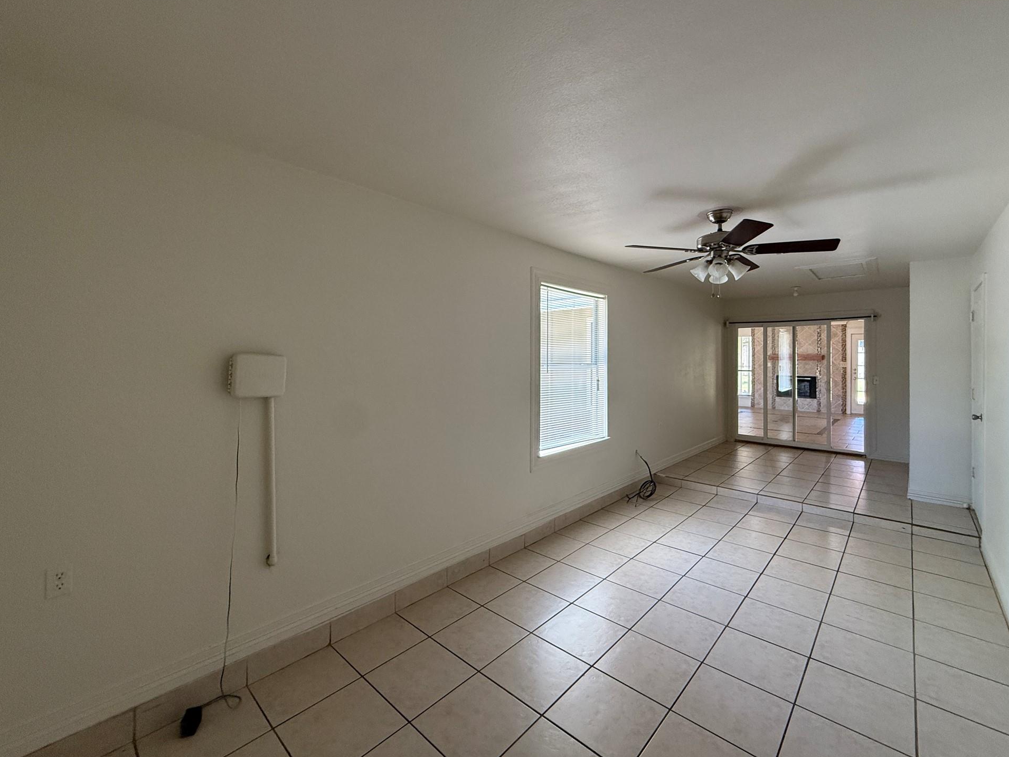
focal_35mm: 15
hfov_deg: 98.1
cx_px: 522
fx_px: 437
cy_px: 356
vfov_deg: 81.7
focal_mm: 2.22
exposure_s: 1/120
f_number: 2.2
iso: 320
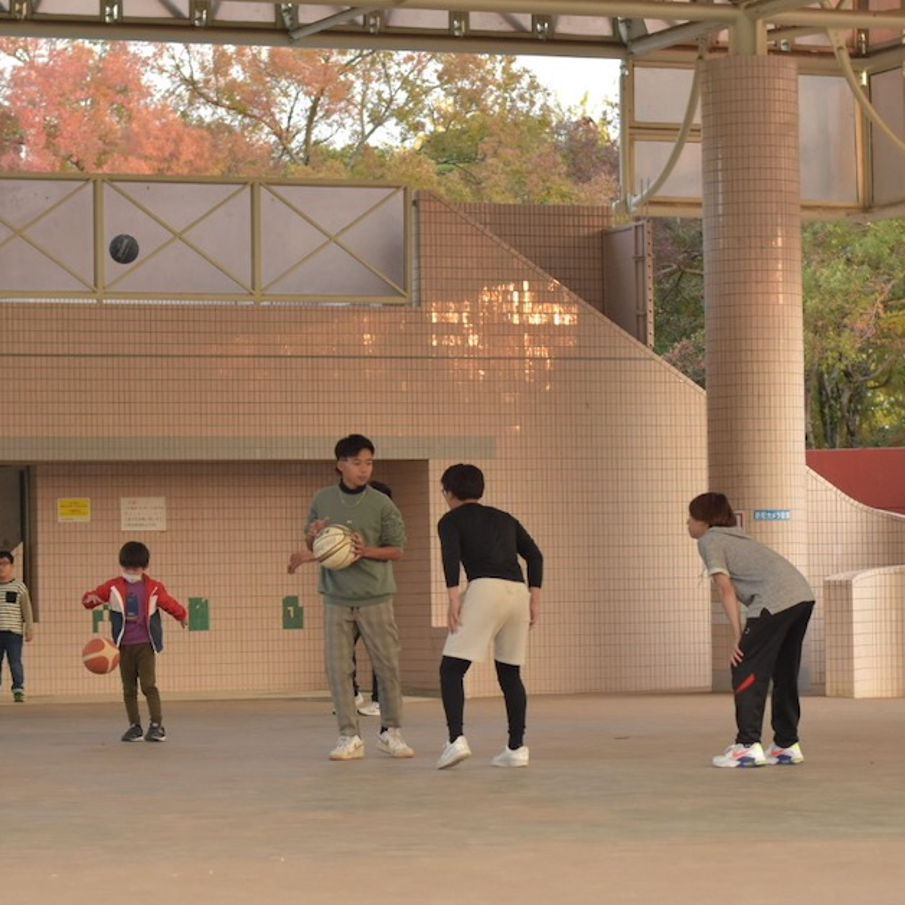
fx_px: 3845
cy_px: 546
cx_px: 438
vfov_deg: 13.4
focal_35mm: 130
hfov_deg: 13.4
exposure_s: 1/640
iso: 1000
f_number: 2.8
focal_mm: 50
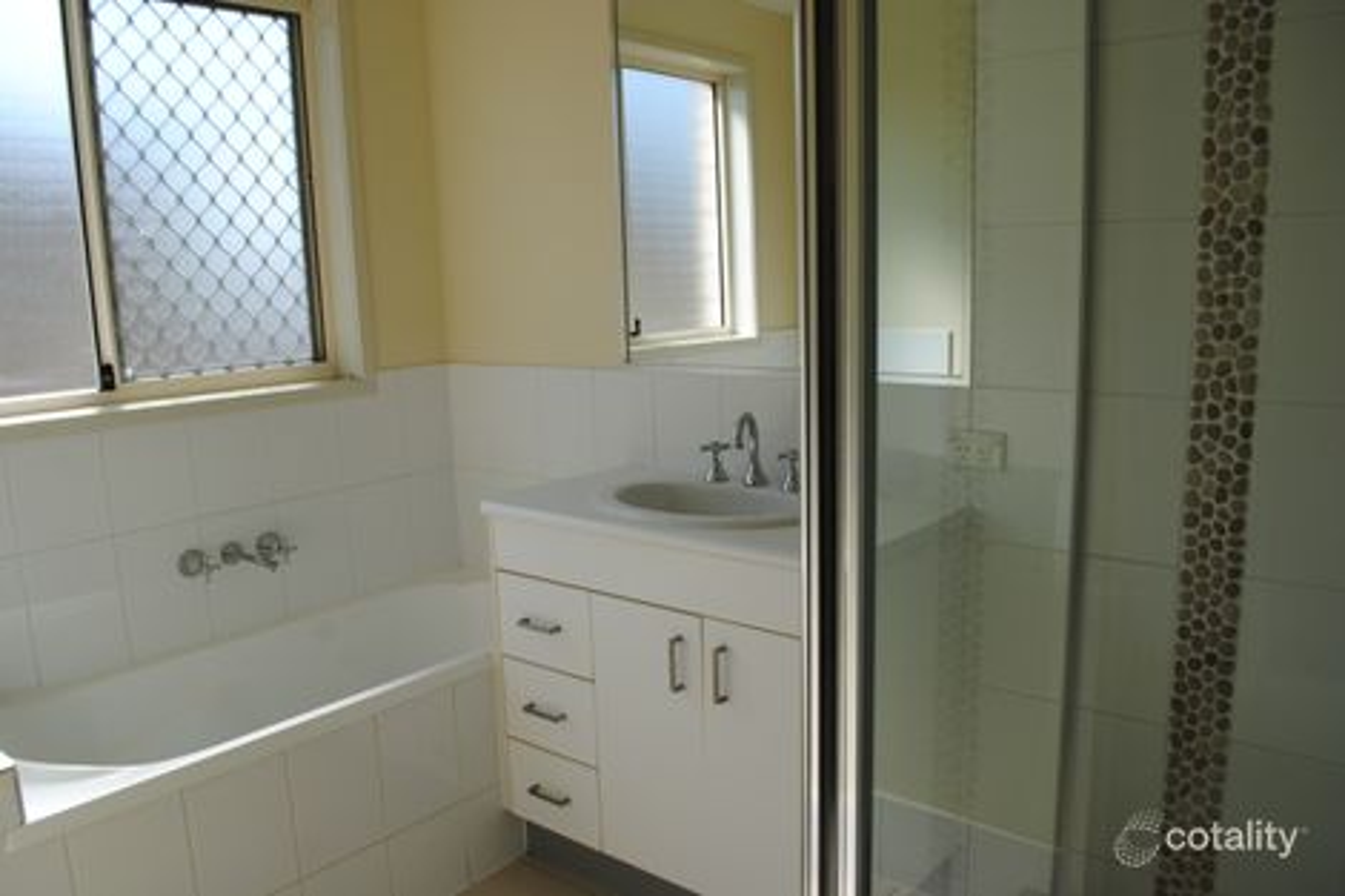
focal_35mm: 27
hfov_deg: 67.4
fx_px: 1008
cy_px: 448
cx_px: 672
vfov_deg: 47.9
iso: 100
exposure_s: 1/200
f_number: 7.1
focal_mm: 18
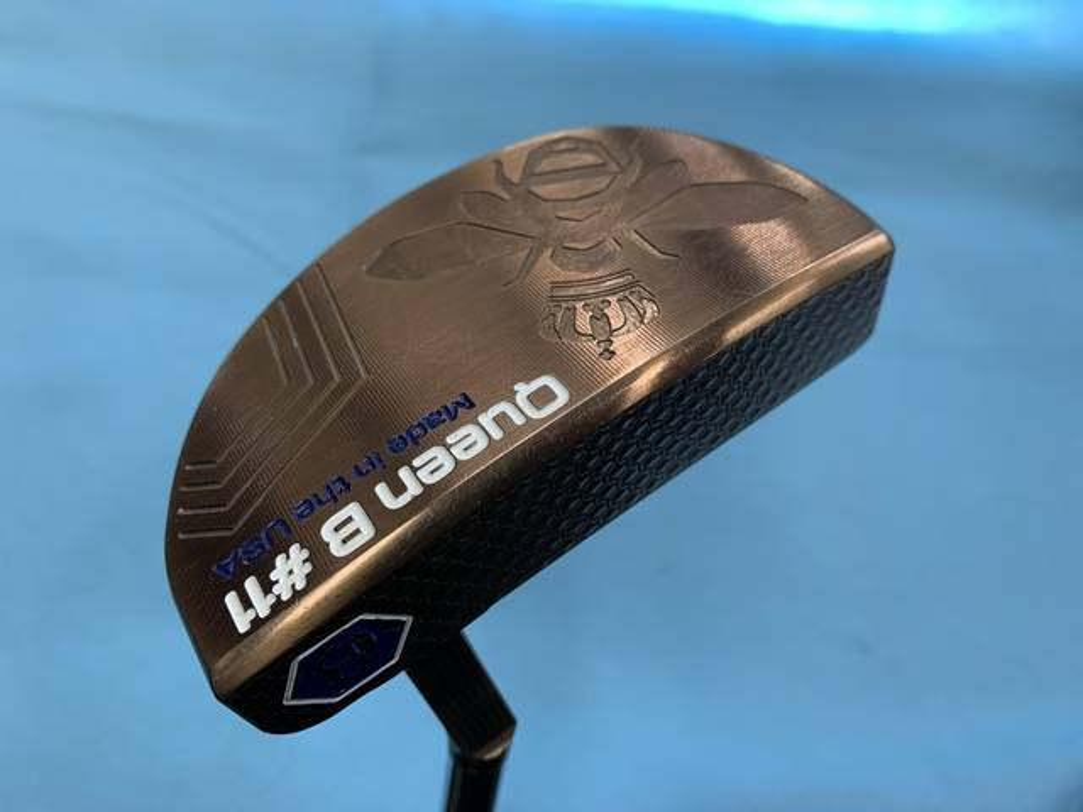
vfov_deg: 53.1
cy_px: 406
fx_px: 813
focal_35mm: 26
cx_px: 542
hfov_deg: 67.3
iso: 50
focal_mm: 4.25
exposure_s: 1/60
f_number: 1.8
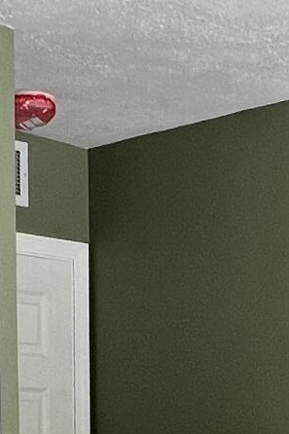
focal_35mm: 91
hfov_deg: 15.0
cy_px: 622
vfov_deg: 19.8
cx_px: 154
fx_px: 1097
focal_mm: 1.57
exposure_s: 1/120
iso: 125
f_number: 1.8
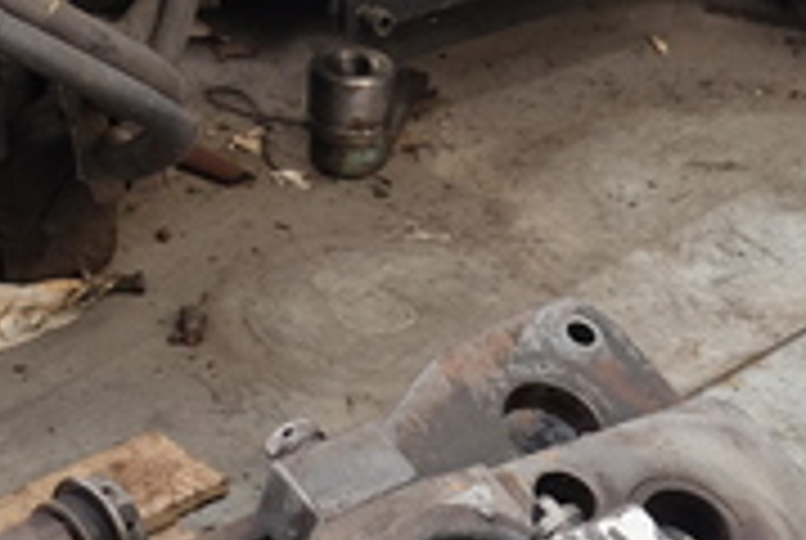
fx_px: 2870
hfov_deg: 15.6
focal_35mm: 128
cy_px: -477
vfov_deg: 10.1
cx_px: -36
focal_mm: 19.6
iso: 1000
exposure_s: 1/60
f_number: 2.8
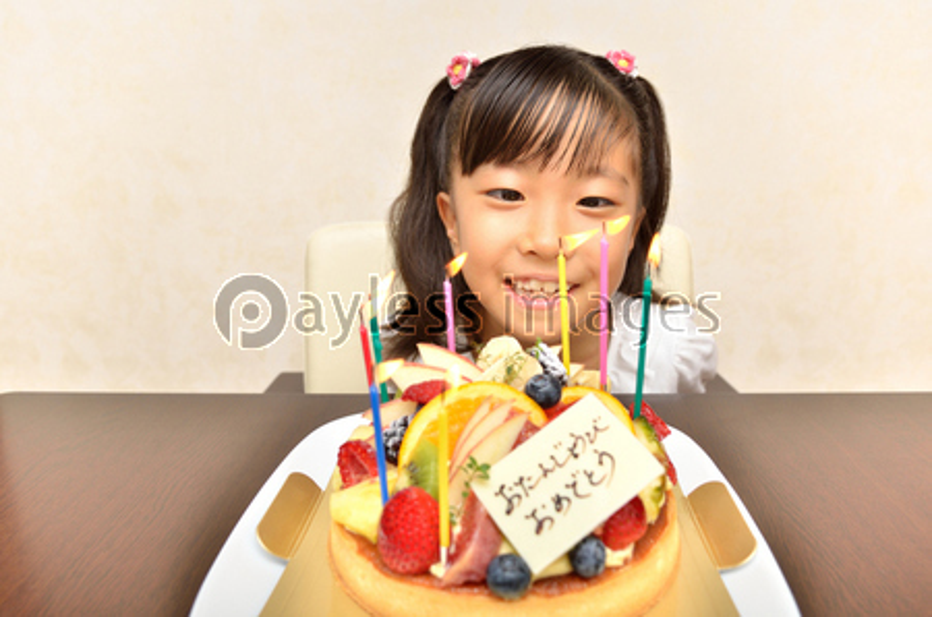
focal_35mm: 26
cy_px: 308
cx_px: 466
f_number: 4
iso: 100
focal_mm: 17
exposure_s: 1/320
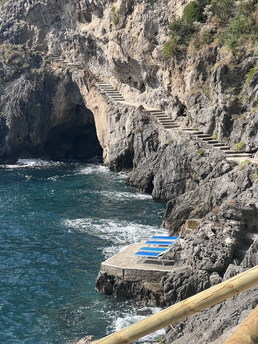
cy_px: 172
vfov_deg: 25.3
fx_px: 765
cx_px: 129
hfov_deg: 19.1
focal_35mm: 77
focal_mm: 9
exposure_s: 1/444
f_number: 2.8
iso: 32
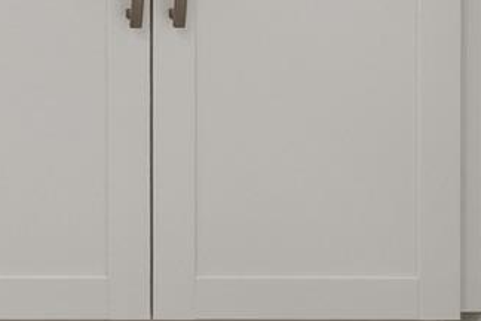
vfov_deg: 14.4
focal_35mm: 74
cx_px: -336
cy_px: -374
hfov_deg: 20.8
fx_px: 989
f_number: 7.1
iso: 100
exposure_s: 1/15
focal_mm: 10
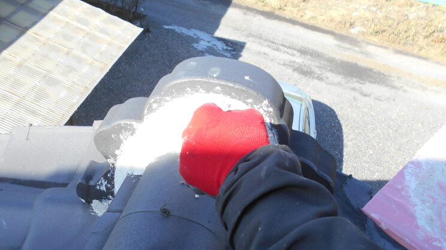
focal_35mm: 39
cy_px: 190
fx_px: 461
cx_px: 197
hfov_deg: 51.5
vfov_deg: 29.9
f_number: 3.2
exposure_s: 1/250
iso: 80
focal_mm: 4.6
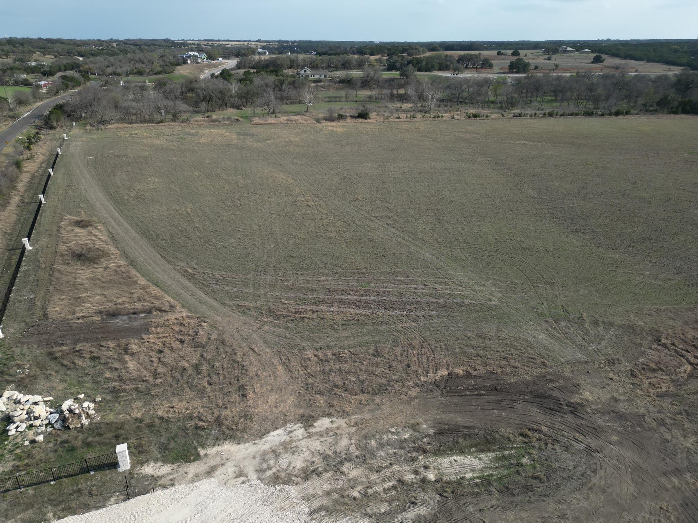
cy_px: 262
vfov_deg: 56.8
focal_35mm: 24
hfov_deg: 71.6
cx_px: 349
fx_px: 484
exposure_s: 1/2000
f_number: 1.7
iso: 100
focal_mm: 6.72
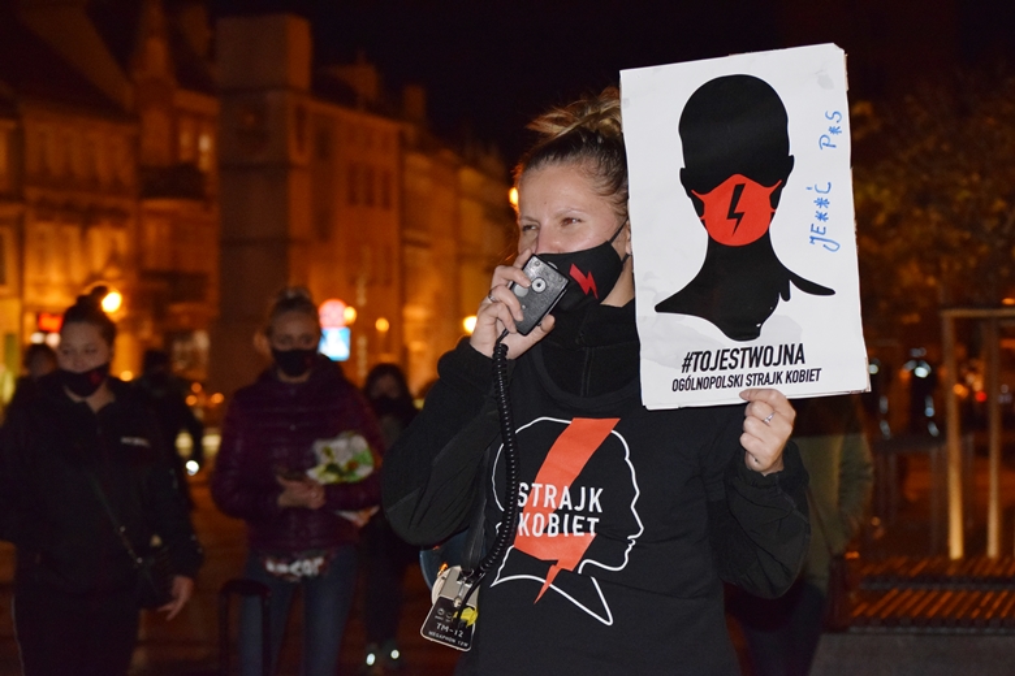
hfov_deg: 24.6
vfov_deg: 16.6
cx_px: 508
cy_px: 338
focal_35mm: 82
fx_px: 2326
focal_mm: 55
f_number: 4
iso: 3200
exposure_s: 1/60
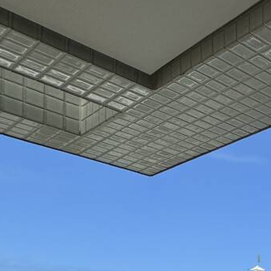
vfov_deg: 28.2
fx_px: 461
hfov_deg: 22.8
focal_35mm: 52
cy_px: 333
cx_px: 457
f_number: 2.2
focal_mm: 2.22
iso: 50
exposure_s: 1/2674
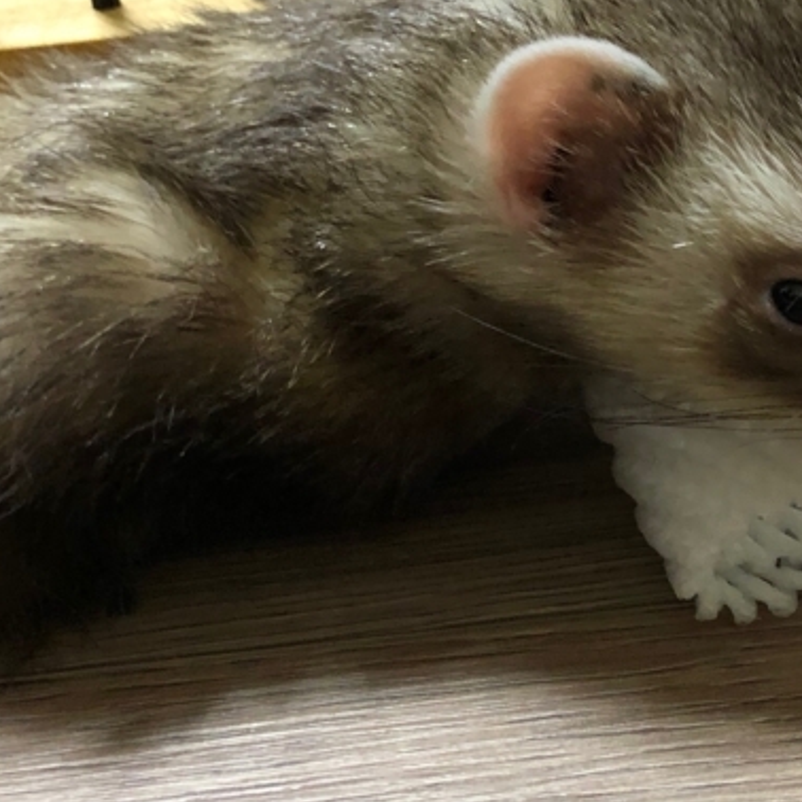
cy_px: 492
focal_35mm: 67
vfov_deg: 25.7
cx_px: 600
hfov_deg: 25.4
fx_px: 1756
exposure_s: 1/15
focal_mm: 3.99
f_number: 1.8
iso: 100
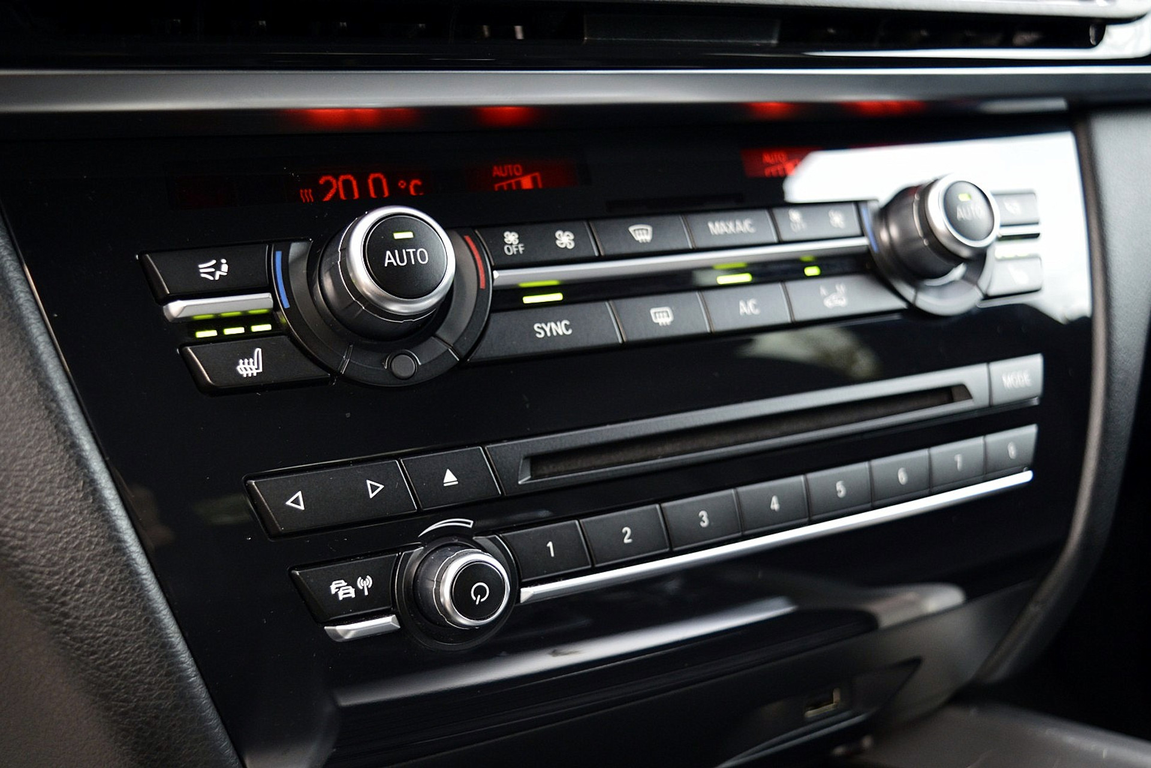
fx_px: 1295
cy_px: 384
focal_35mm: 40
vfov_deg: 33.0
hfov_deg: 47.9
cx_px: 576
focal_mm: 27
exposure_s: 1/60
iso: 800
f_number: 4
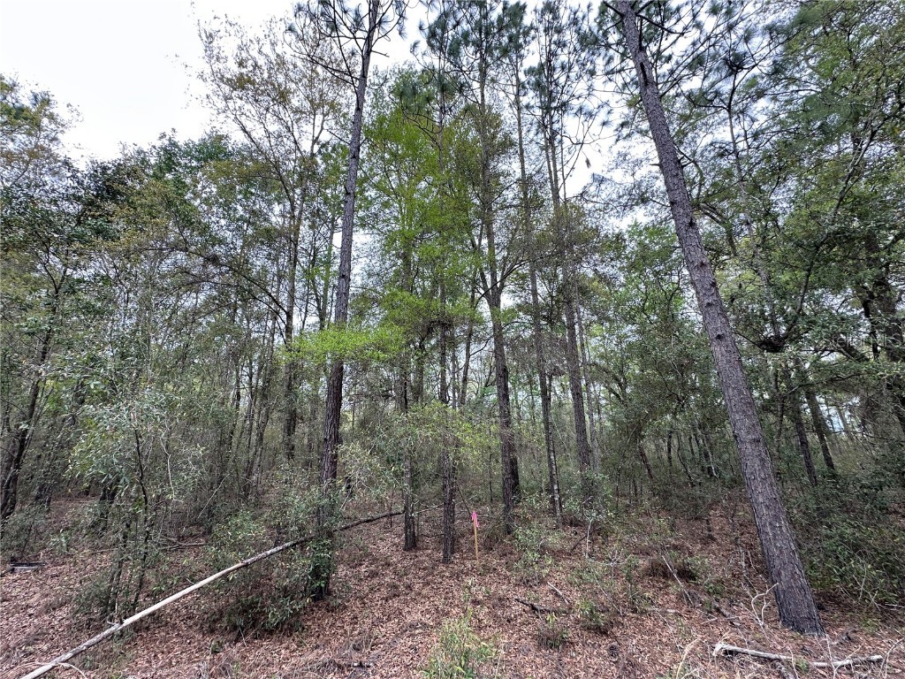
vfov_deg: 85.7
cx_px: 452
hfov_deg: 102.1
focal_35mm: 14
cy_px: 340
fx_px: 366
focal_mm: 2.22
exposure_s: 1/173
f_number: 2.2
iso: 40
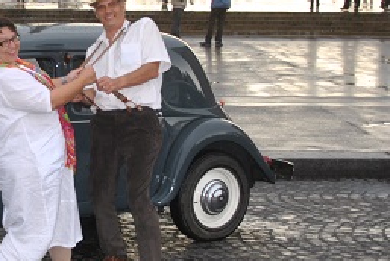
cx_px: 20
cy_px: 93
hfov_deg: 21.7
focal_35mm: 91
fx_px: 987
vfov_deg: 15.0
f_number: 4
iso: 200
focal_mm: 26
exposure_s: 1/100
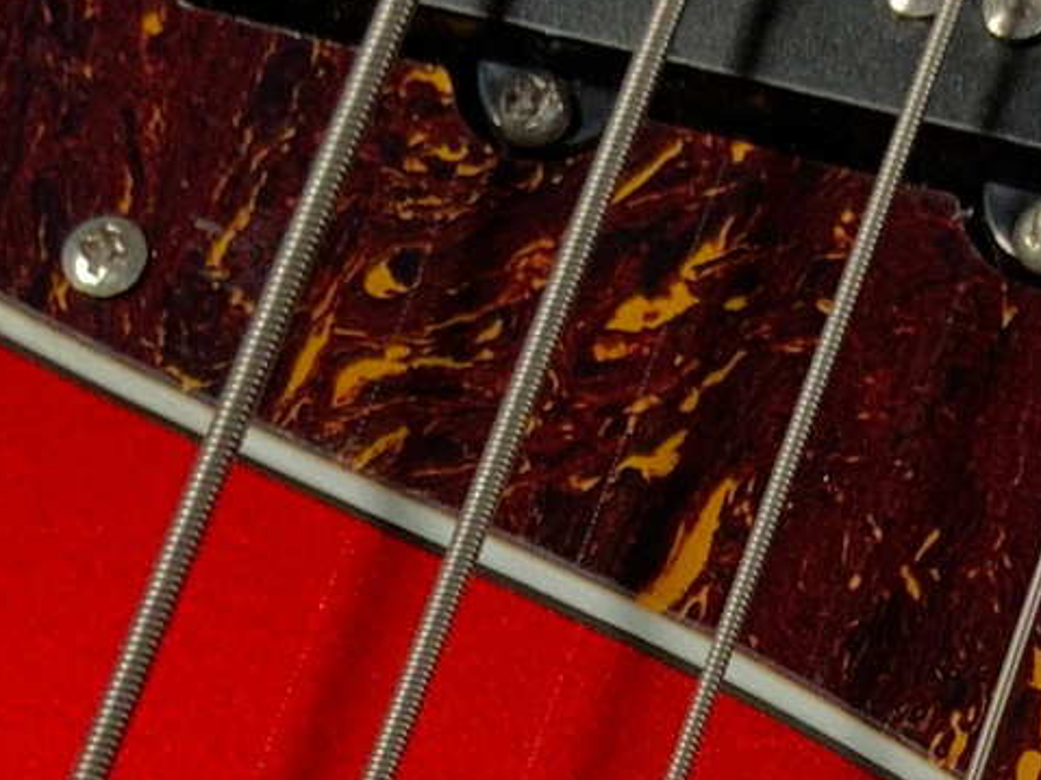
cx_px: 858
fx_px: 4660
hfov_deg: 12.7
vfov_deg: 8.5
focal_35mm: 155
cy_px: 2038
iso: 25
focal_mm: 3
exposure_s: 1/104
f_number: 1.8
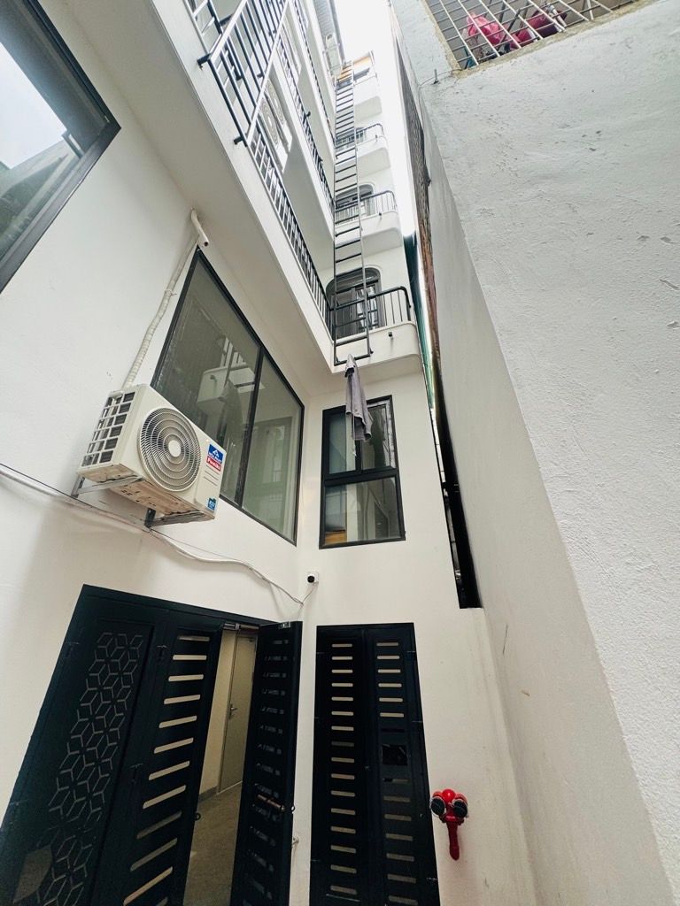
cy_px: 453
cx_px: 340
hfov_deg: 85.7
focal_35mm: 14
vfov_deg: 102.1
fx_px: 367
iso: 100
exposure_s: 1/99
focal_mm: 2.22
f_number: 2.2
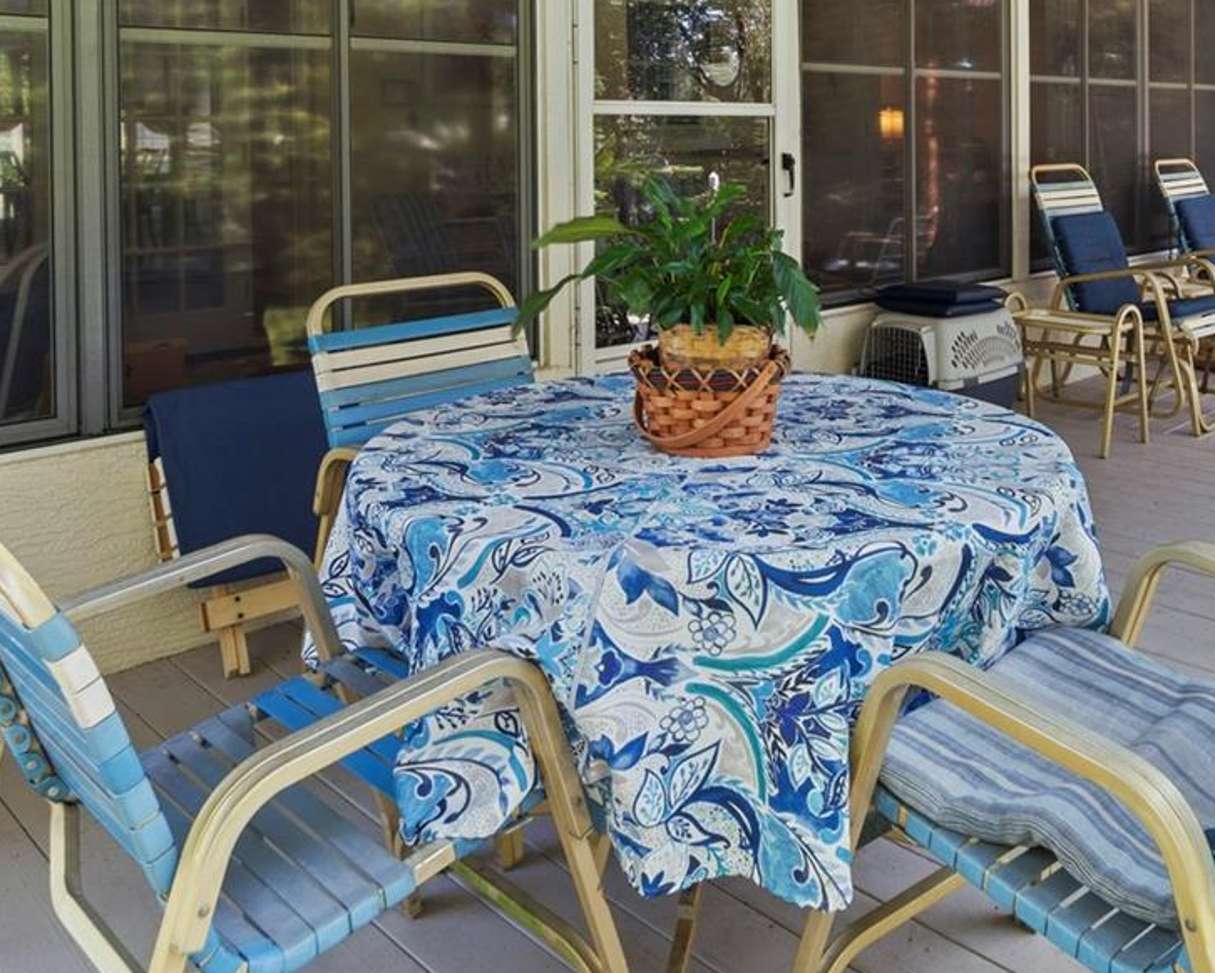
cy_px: 186
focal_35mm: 31
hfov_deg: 56.7
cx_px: 731
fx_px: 1115
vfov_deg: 44.7
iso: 100
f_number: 8
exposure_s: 1/2
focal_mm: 10
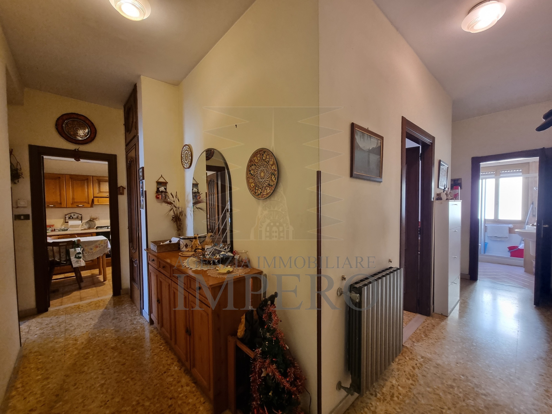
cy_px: 207
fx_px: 207
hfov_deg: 106.2
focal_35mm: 13
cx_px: 276
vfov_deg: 89.9
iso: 500
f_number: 2.2
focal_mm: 2.2
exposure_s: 1/33
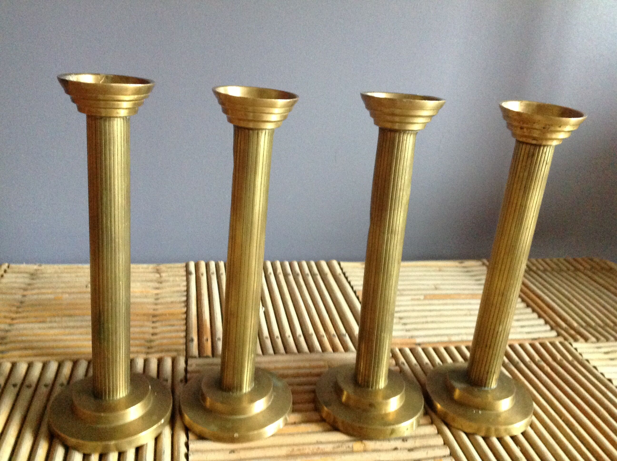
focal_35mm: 35
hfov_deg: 52.7
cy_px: 230
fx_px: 623
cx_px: 308
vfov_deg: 40.6
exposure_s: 1/15
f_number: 2.4
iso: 500
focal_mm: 4.28
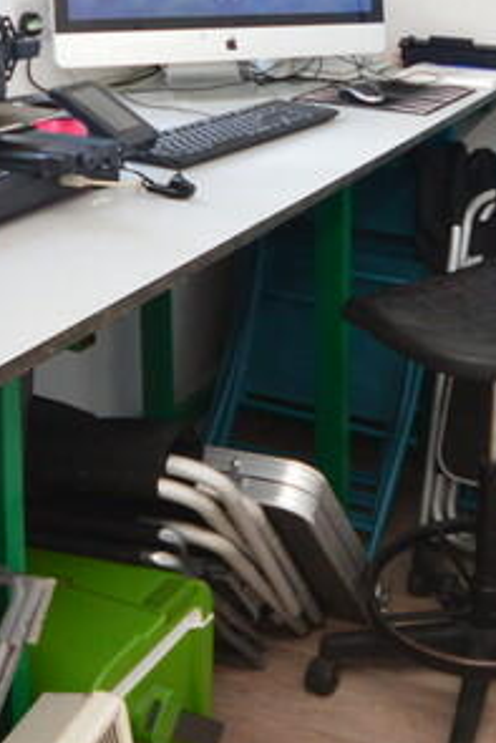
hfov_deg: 25.2
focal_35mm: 52
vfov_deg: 35.6
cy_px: 59
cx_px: 456
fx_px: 1073
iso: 800
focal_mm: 10
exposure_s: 1/20
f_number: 4
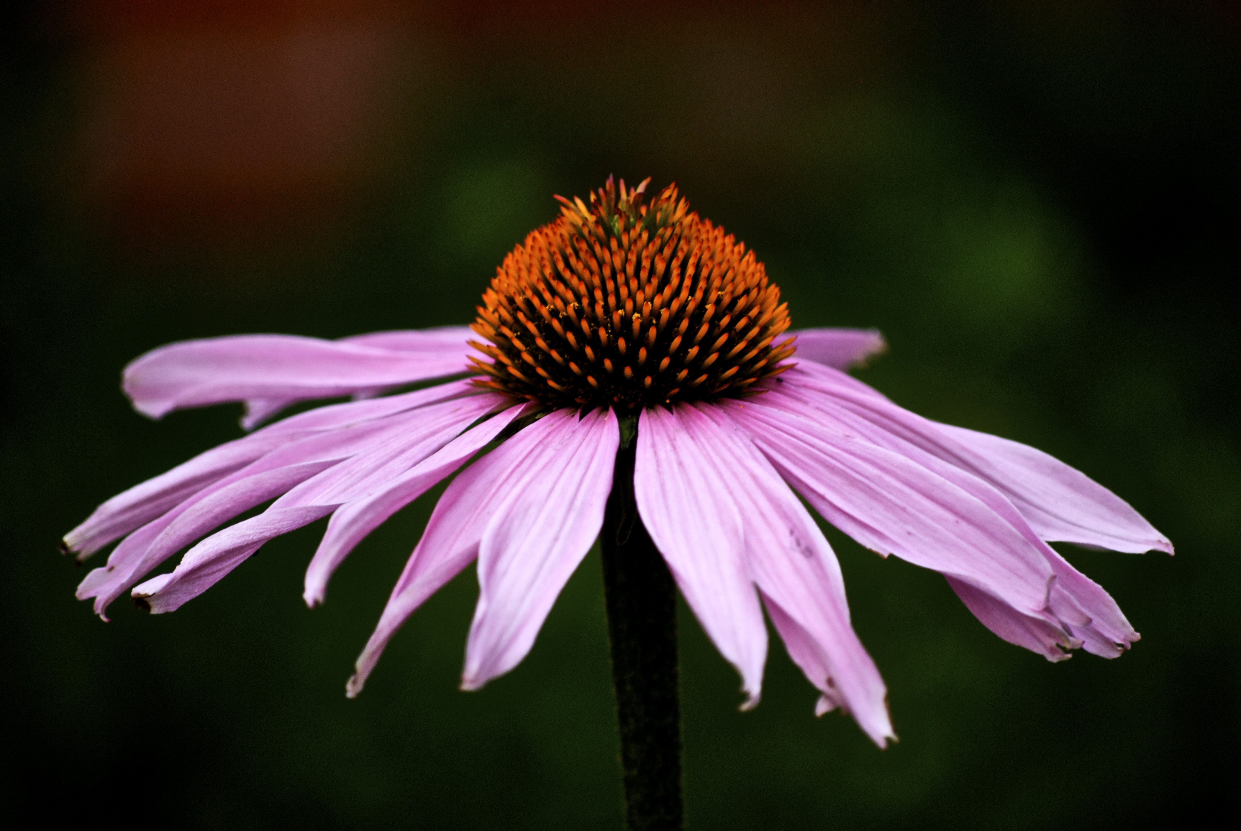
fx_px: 9836
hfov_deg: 7.2
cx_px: 620
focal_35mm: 285
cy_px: 416
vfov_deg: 4.8
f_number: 5.6
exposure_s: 1/20
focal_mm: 190
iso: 200
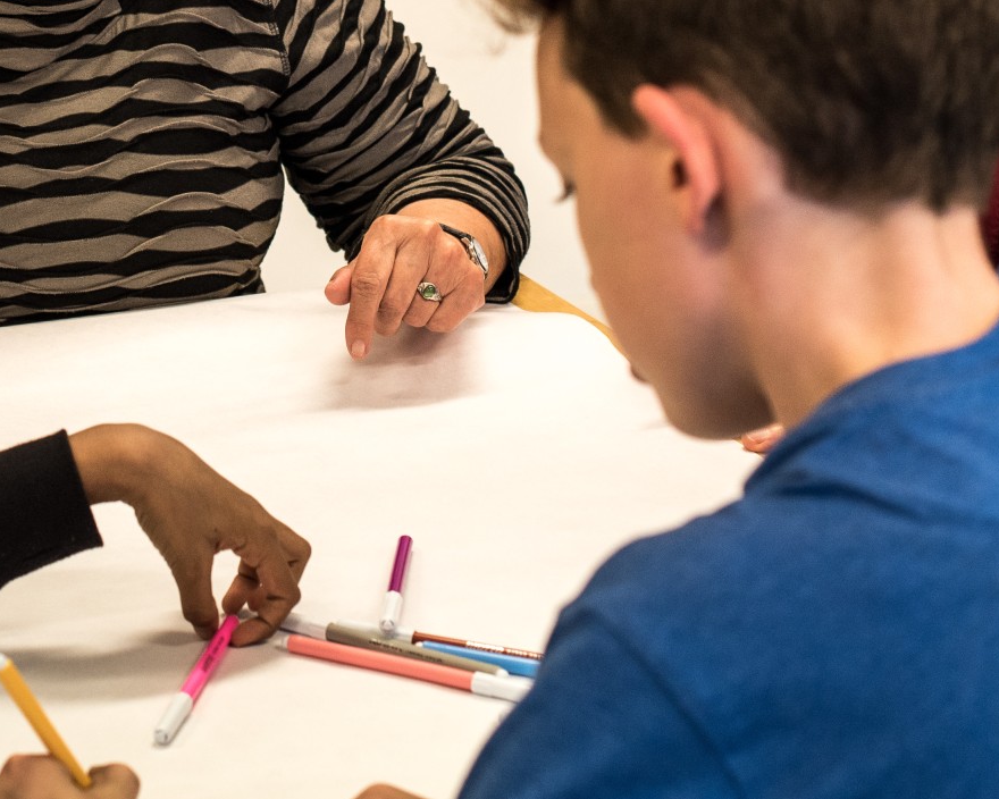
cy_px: -109
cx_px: 177
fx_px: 3785
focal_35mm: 128
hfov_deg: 14.9
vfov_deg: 11.8
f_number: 4
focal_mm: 50
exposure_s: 1/160
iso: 500
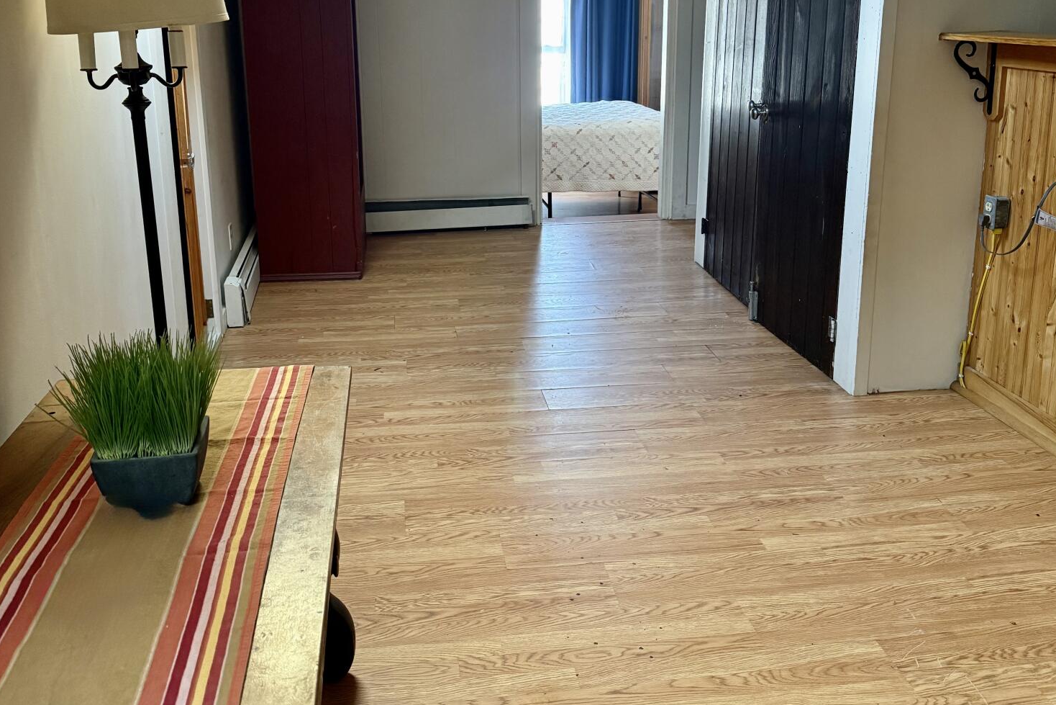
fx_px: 997
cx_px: 533
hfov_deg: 55.8
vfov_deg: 38.4
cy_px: 234
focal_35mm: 34
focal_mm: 6.76
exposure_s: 1/60
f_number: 1.78
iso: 400
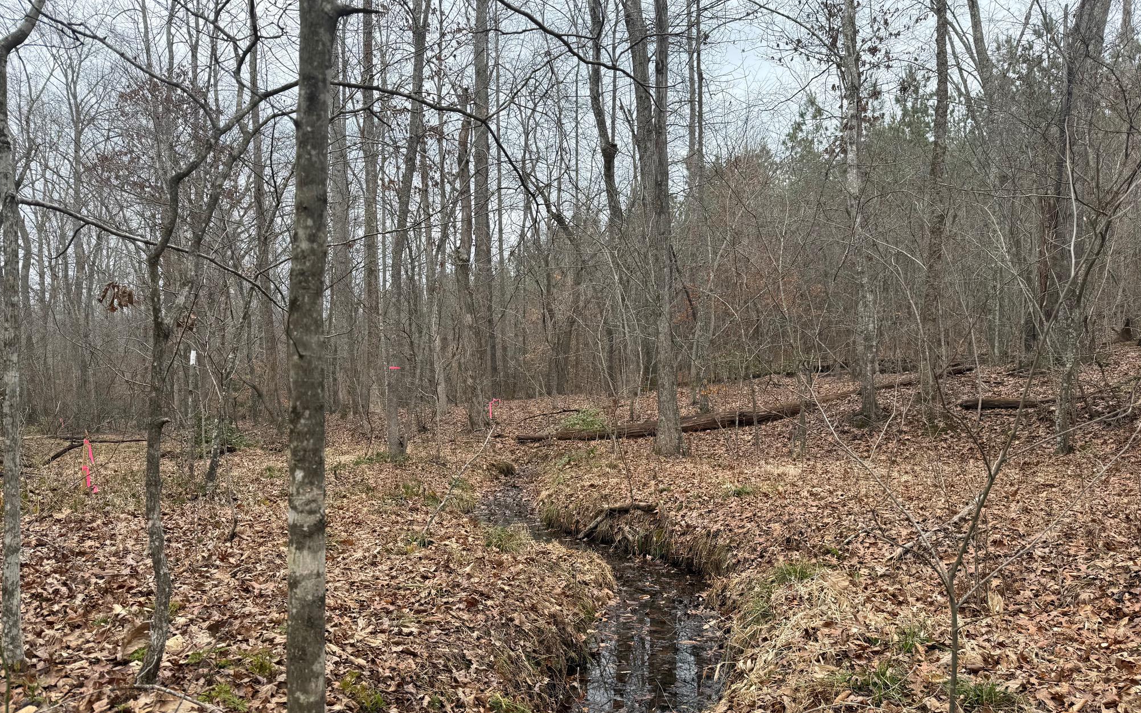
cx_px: 565
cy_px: 400
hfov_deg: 70.4
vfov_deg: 47.5
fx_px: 808
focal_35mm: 26
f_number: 1.78
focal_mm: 6.76
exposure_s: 1/598
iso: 80
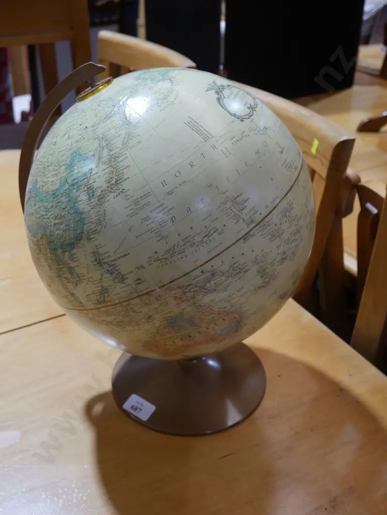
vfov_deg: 46.8
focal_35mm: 40
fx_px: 596
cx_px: 194
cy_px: 258
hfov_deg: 36.0
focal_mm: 20
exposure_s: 1/60
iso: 400
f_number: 4.4
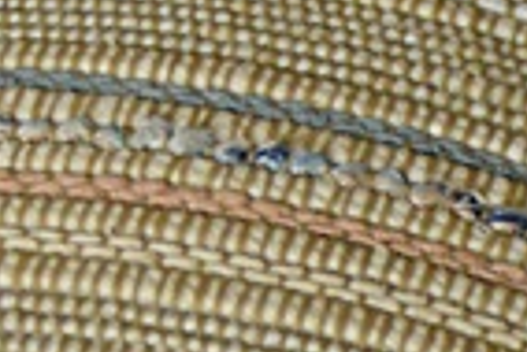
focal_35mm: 337
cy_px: 980
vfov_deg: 4.0
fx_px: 4938
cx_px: 219
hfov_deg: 6.1
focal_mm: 32
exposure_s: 1/60
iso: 1250
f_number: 4.5
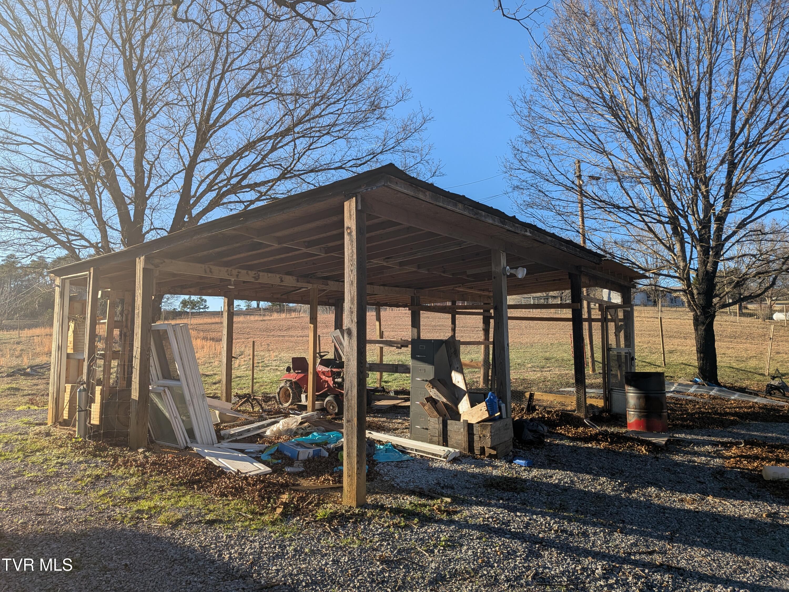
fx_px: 547
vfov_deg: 56.8
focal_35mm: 24
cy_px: 296
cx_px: 394
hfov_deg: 71.6
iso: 24
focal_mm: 4.53
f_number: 1.7
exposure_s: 1/861
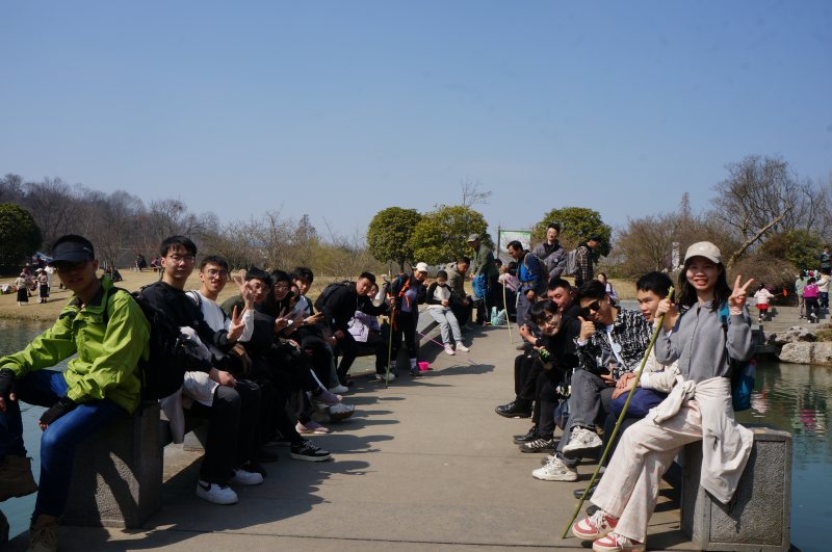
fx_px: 727
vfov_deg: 41.6
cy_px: 276
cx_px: 416
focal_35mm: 32
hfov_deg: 59.6
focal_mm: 21
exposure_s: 1/100
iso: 100
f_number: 16
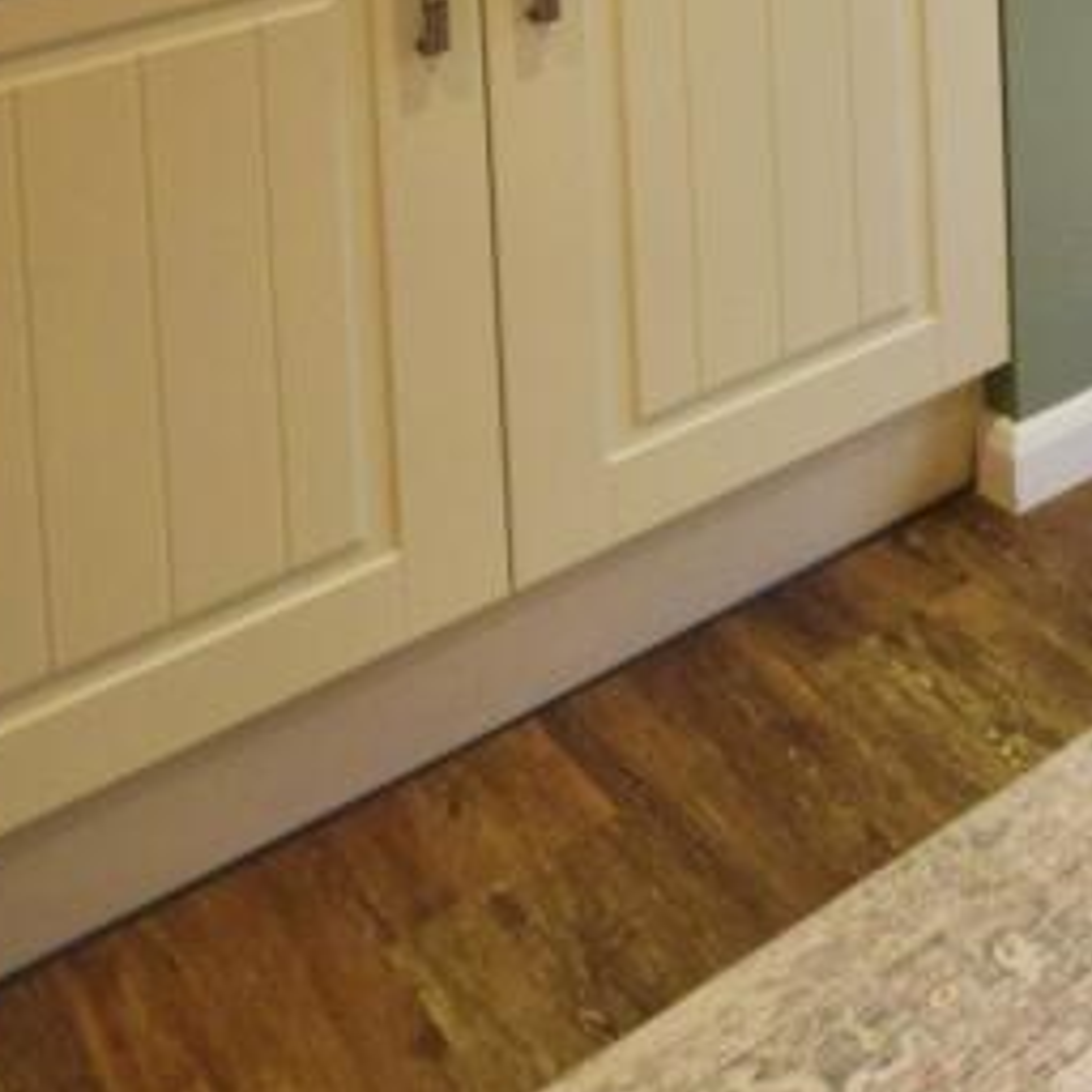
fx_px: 1820
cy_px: -130
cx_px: 1711
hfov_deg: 24.5
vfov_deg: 29.8
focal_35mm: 51
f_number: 4.5
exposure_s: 1/80
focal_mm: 10
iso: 400
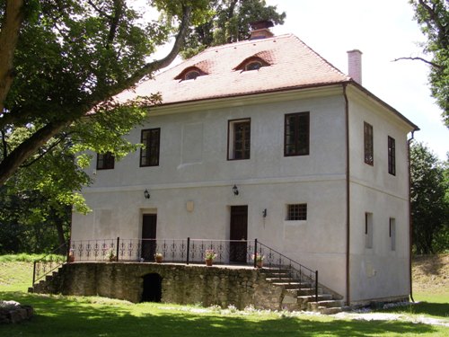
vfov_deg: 38.7
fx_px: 480
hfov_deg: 50.1
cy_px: 168
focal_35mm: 37
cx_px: 224
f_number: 4.4
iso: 71
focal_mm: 7.2
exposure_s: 1/229
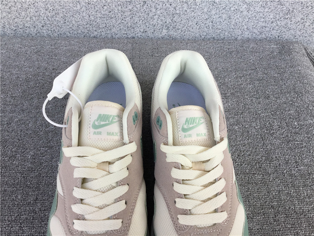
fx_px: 281
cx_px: 157
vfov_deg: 45.4
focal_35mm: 31
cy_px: 118
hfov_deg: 58.4
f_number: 2.4
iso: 25
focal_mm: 3.3
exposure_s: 1/367
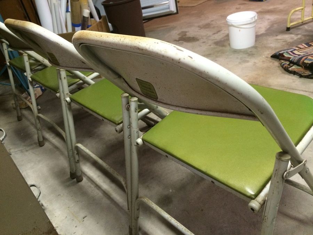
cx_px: 156
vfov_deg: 46.8
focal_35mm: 30
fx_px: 271
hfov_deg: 60.0
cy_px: 118
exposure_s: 1/17
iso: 320
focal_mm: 4.12
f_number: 2.2
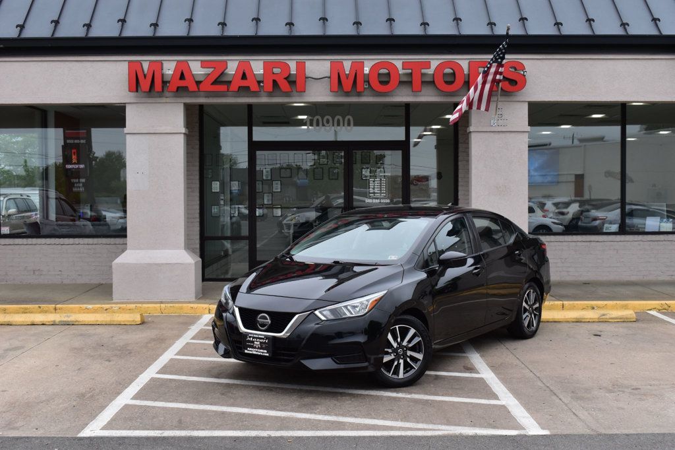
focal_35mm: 46
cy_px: 225
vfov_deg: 28.9
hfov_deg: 42.3
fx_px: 872
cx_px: 338
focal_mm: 31
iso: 400
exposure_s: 1/250
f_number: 10
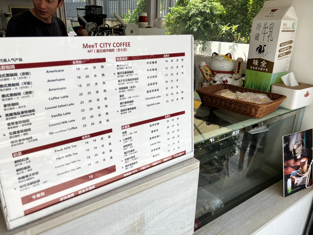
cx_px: 156
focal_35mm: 28
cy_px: 118
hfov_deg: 63.4
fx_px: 253
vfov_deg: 49.7
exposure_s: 1/516
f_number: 1.8
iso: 32
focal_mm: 3.99
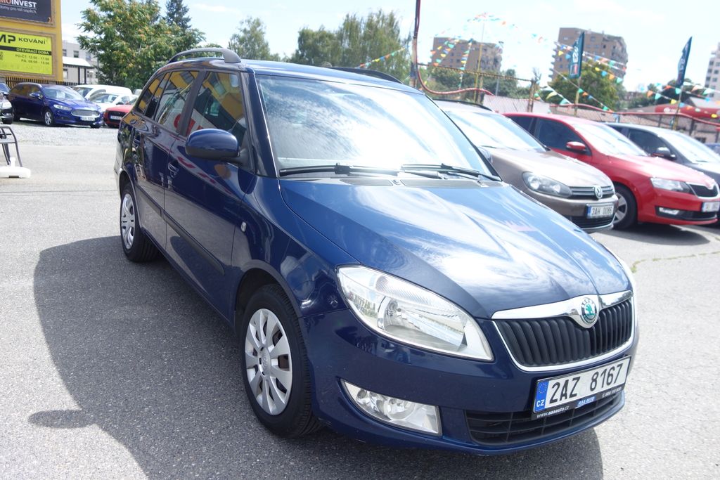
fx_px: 560
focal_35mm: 28
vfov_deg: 46.4
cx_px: 360
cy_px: 240
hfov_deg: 65.5
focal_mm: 10.4
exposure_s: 1/2000
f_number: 1.8
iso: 125
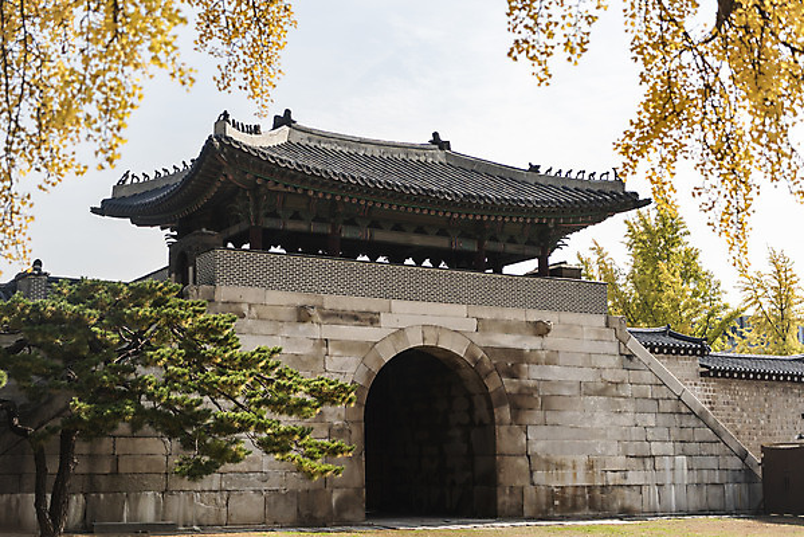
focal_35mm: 48
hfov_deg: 41.1
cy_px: 268
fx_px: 1072
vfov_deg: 28.1
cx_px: 402
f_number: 3.2
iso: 100
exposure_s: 1/2000
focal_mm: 48
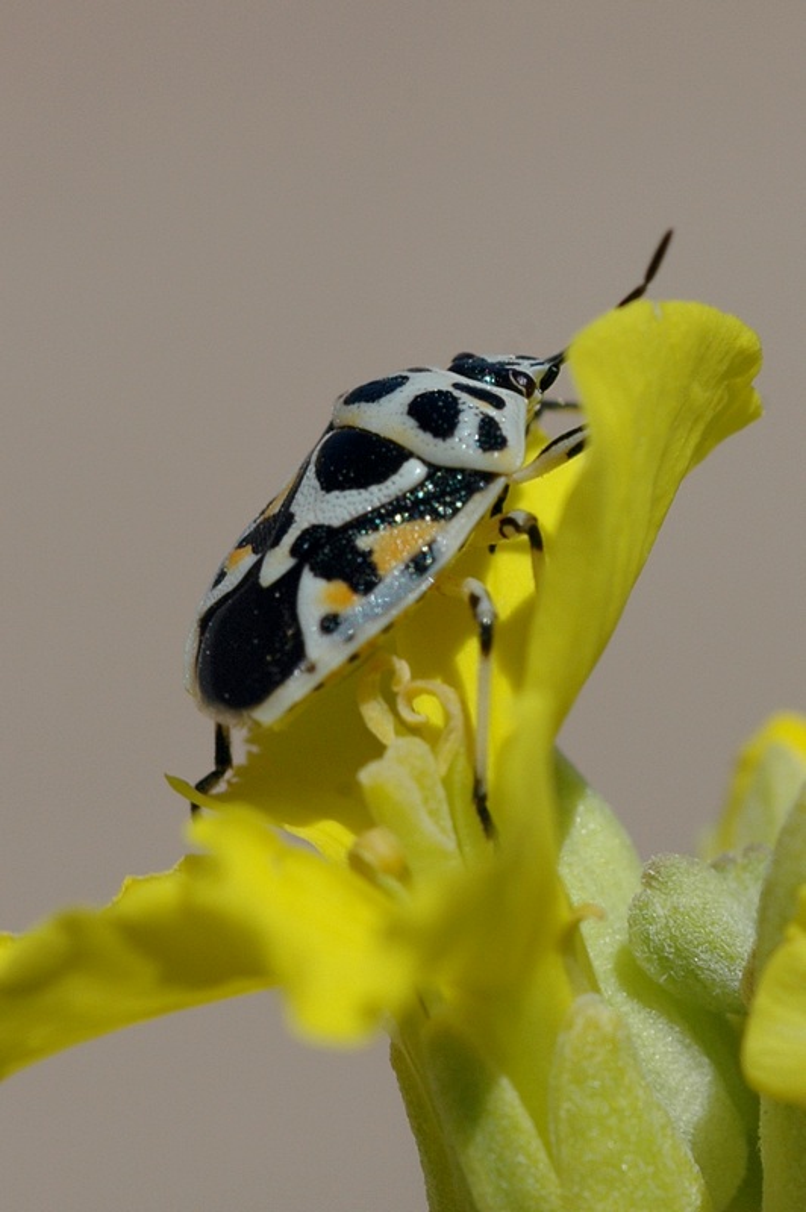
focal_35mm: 90
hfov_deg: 15.2
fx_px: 3028
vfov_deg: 22.6
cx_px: 403
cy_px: 606
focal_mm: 60
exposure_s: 1/640
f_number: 13
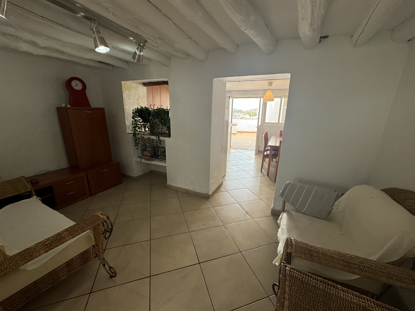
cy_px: 156
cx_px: 208
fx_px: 168
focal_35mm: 14
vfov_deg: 85.7
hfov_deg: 102.1
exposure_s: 1/100
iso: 64
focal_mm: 2.22
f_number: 2.2
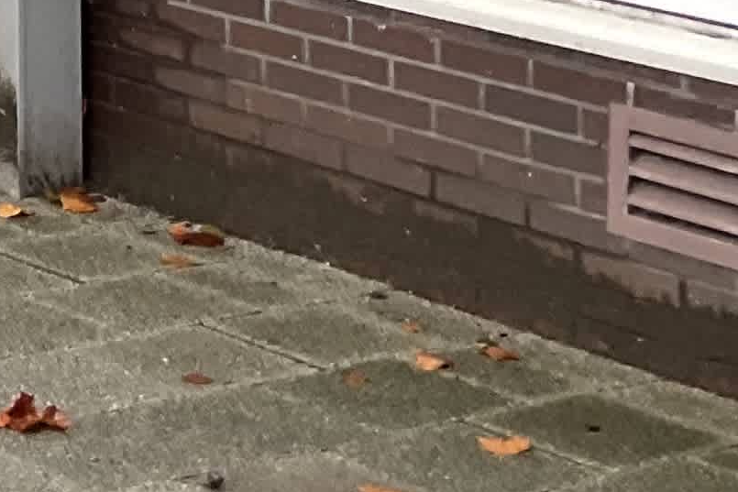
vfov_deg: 8.3
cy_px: -700
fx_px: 3096
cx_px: -772
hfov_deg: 12.0
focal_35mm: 151
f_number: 1.8
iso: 25
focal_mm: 3
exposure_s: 1/120
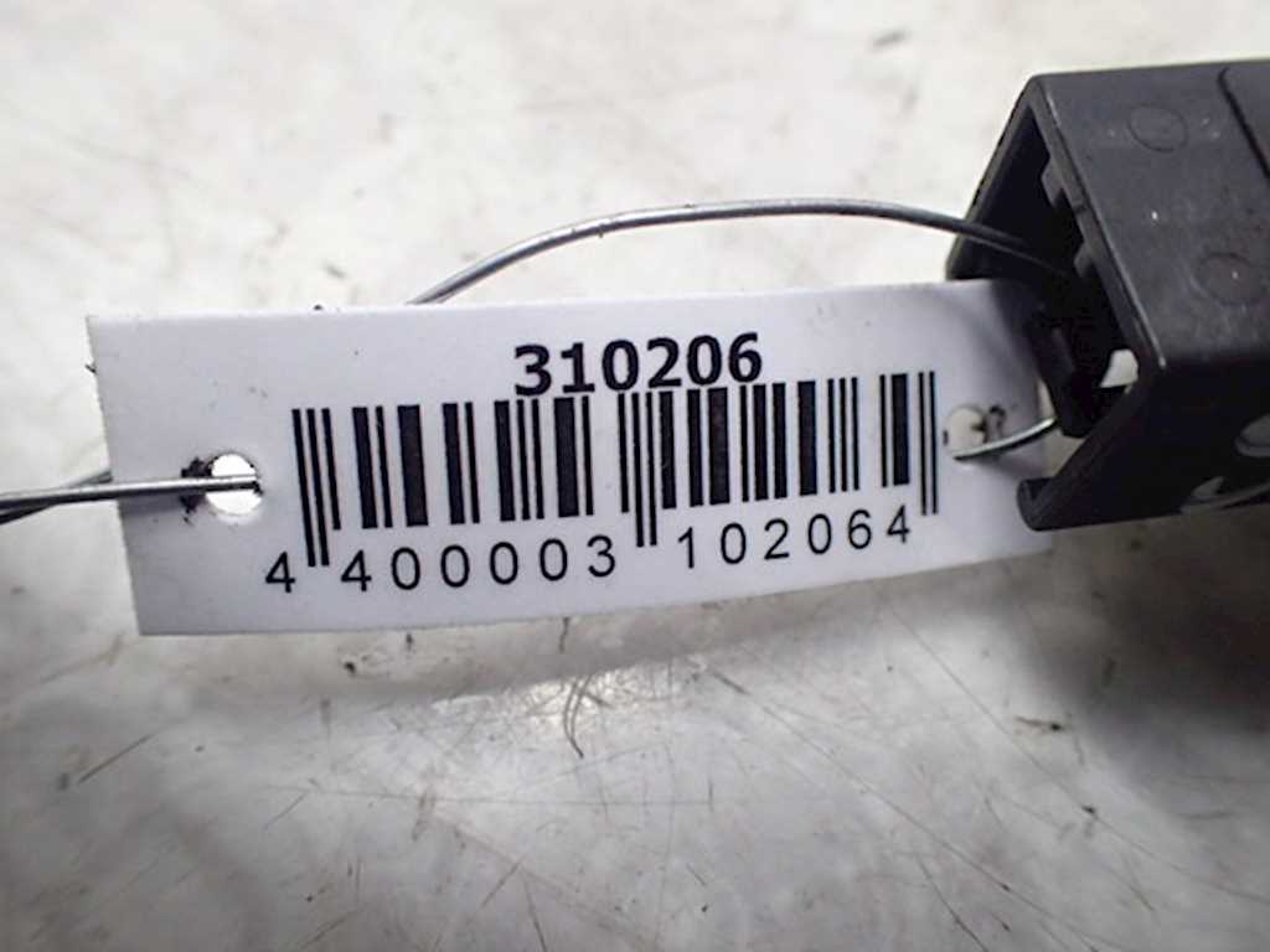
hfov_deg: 60.0
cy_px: 476
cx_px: 635
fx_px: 1101
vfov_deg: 46.8
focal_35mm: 30
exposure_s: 1/125
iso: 500
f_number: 2.3
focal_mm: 5.5
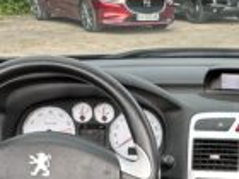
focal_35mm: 80
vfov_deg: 17.0
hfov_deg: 23.3
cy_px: 256
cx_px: 242
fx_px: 552
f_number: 2.2
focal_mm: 2.22
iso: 40
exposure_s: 1/218
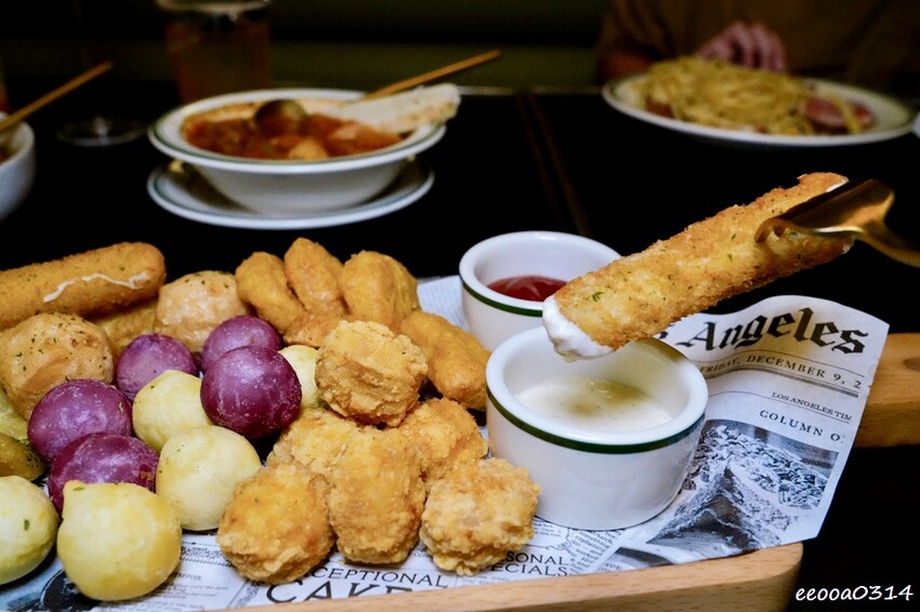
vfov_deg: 43.6
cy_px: 306
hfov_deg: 61.9
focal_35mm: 30
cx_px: 460
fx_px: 766
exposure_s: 1/250
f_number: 8
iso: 6400
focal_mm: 30
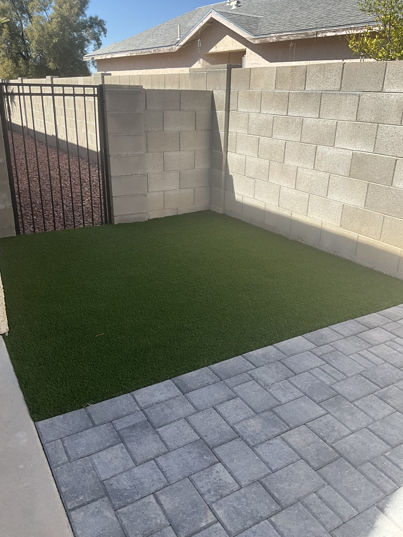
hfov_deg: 48.2
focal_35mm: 29
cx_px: 202
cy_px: 268
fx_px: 450
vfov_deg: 61.7
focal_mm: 3
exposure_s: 1/1015
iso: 25
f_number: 1.8
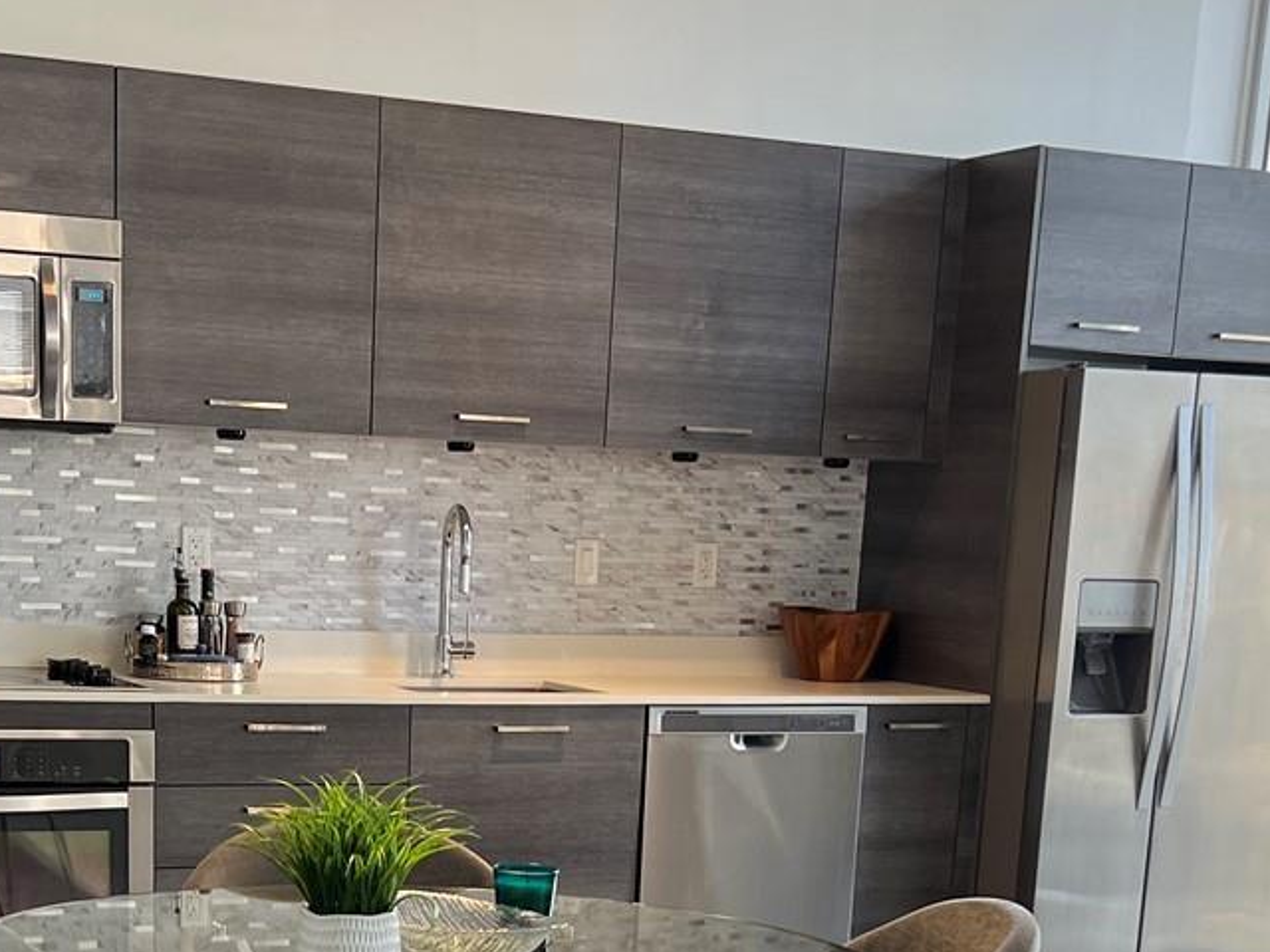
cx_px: 450
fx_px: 2385
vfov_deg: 21.2
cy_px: 1107
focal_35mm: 65
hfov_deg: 29.7
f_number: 1.5
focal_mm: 5.7
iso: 80
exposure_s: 1/120
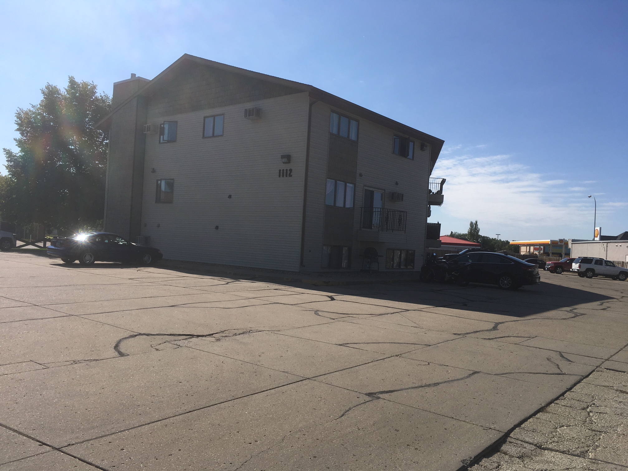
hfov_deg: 61.7
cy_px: 236
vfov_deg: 48.2
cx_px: 314
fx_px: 526
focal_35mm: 29
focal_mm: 4.15
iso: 25
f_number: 2.2
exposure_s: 1/2747
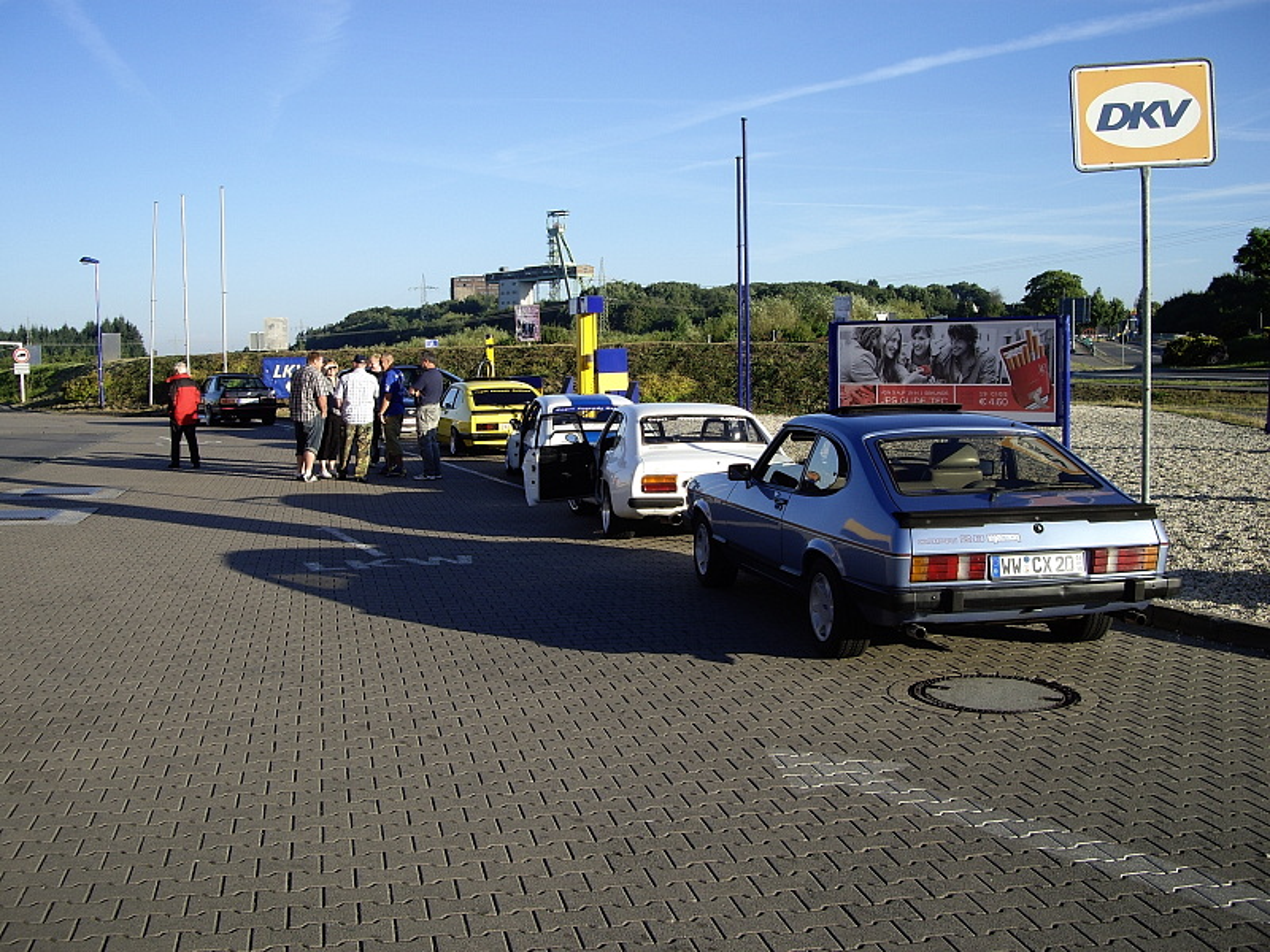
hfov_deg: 49.0
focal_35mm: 38
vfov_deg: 37.7
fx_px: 1394
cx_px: 635
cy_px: 476
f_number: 5.6
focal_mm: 7.9
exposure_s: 1/160
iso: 50
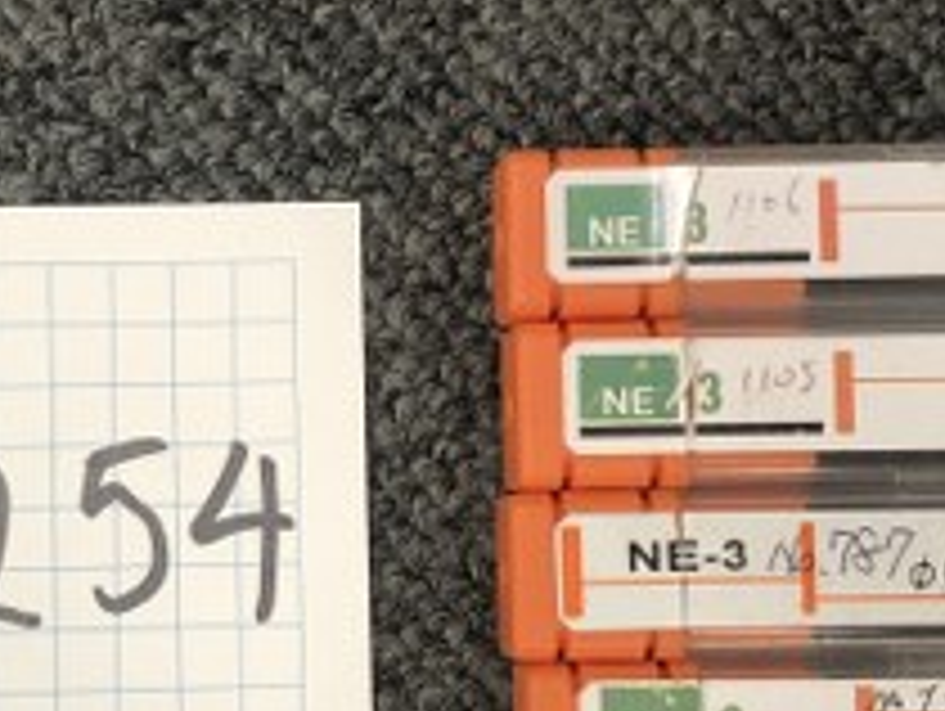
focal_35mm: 80
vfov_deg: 18.4
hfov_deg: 24.2
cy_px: 454
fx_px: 2186
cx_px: 288
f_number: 1.8
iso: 40
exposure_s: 1/17
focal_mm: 4
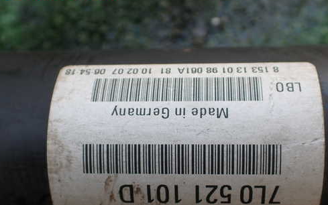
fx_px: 349
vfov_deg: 32.5
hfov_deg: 50.2
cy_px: 135
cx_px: 190
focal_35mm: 39
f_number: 2.3
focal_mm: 5.4
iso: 100
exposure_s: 1/200
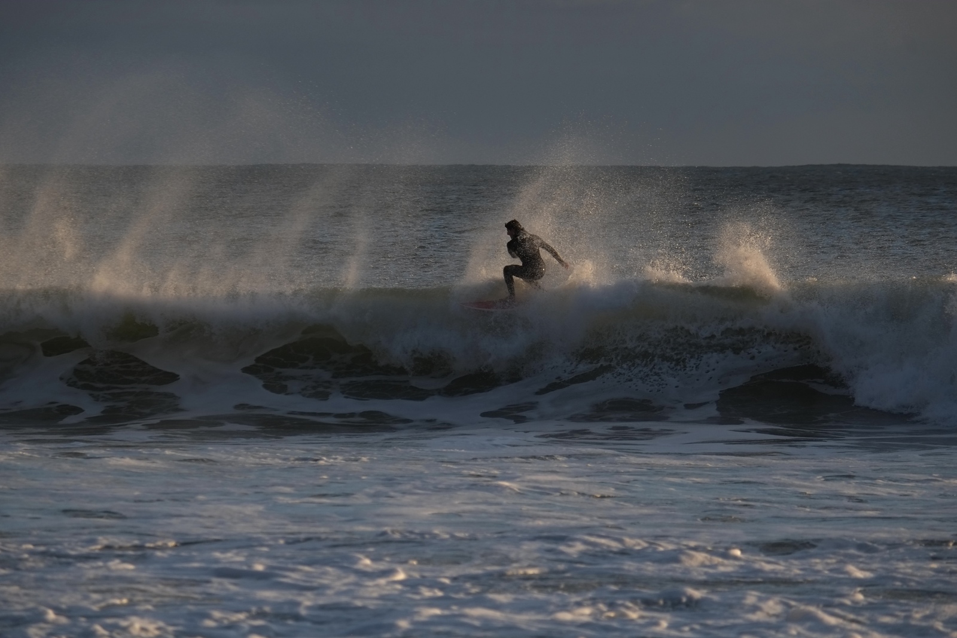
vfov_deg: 4.0
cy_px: 319
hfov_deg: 6.0
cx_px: 478
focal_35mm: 345
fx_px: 9171
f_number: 6.7
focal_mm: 230
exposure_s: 1/500
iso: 200
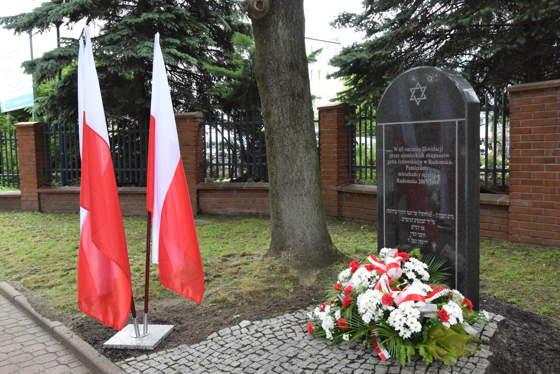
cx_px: 280
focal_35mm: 33
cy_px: 187
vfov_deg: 40.0
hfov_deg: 57.2
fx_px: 513
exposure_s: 1/320
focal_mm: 22
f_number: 9
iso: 3200
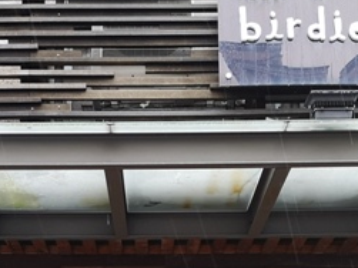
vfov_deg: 16.1
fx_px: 889
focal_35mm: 86
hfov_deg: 22.7
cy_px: 361
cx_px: 151
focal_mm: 3.95
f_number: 1.8
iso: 160
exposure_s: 1/60
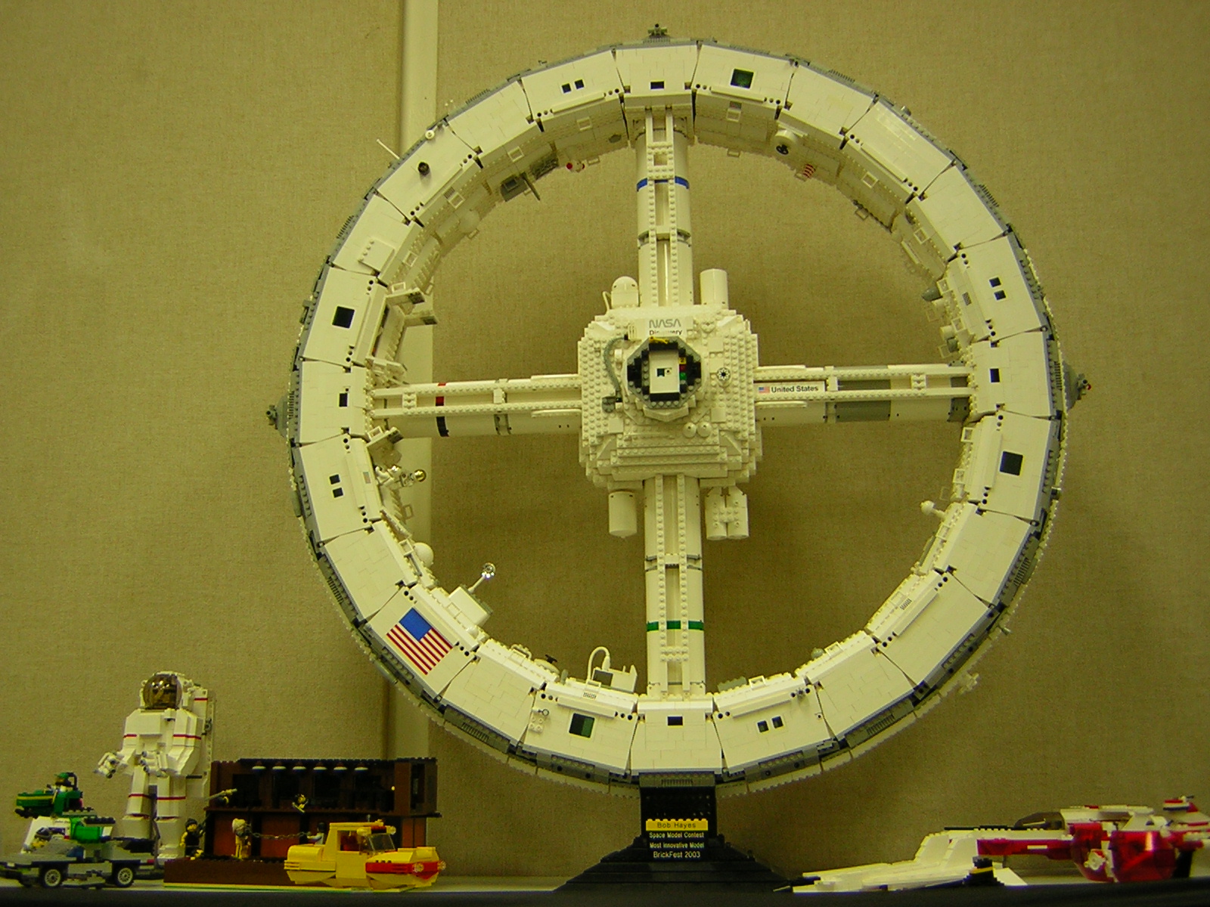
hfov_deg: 46.8
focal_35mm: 40
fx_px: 1398
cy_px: 454
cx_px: 605
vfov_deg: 36.0
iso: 50
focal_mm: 5.2
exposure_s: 1/11.1
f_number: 2.7
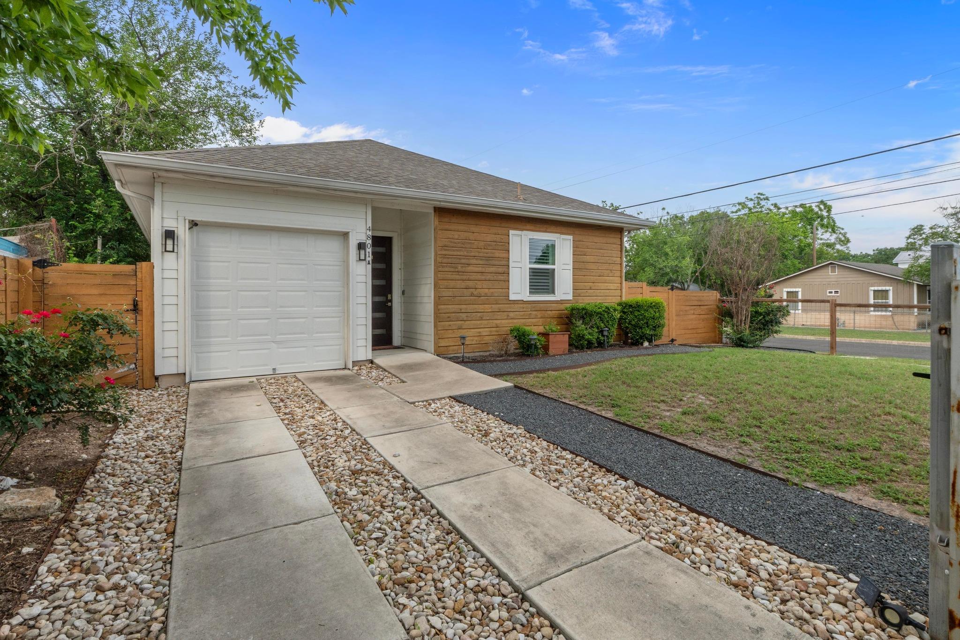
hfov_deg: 90.0
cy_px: 320
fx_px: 480
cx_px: 480
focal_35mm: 18
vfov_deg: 67.4
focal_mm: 12
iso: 250
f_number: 11
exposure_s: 1/80
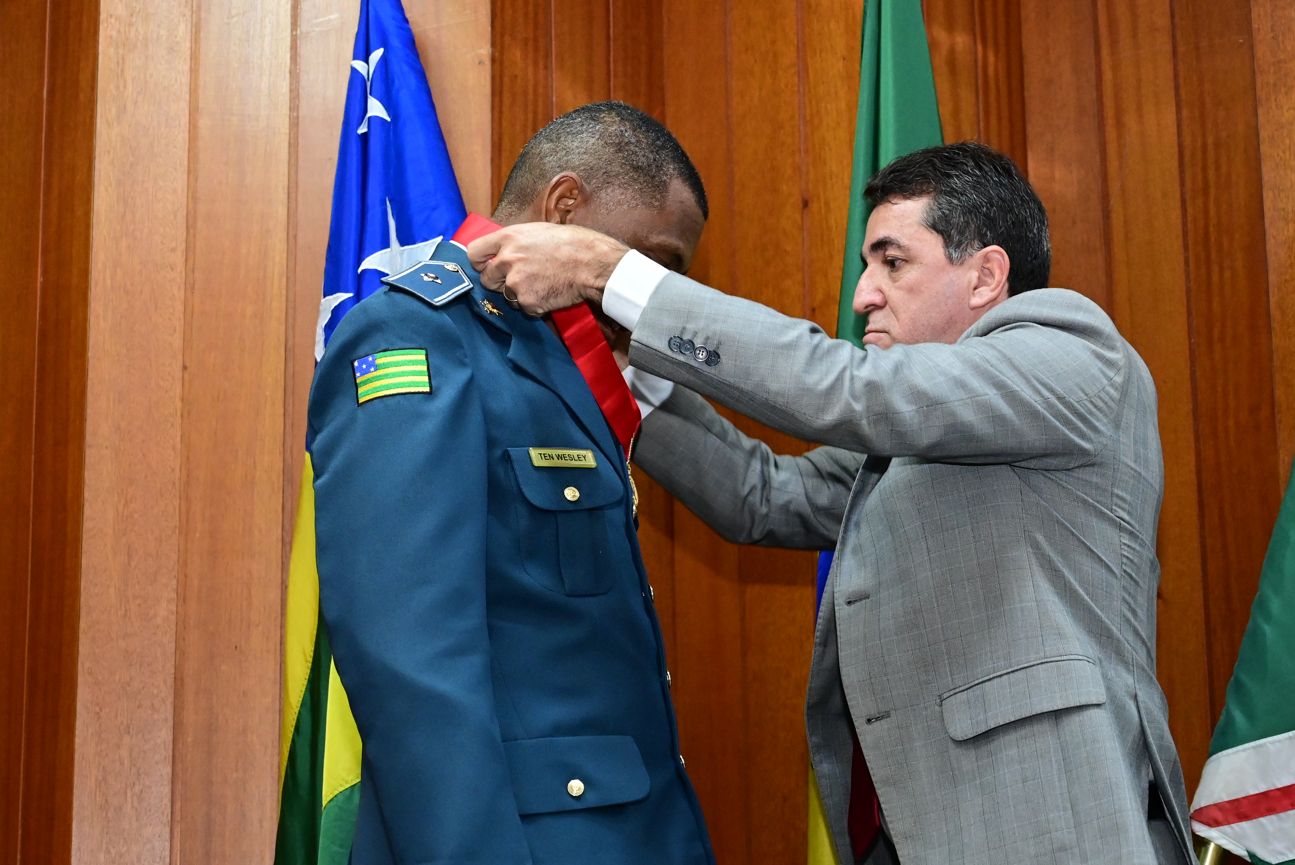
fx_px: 2484
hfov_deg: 29.2
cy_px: 432
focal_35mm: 69
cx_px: 648
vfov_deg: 19.8
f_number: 4.5
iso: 4000
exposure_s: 1/125
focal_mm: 46
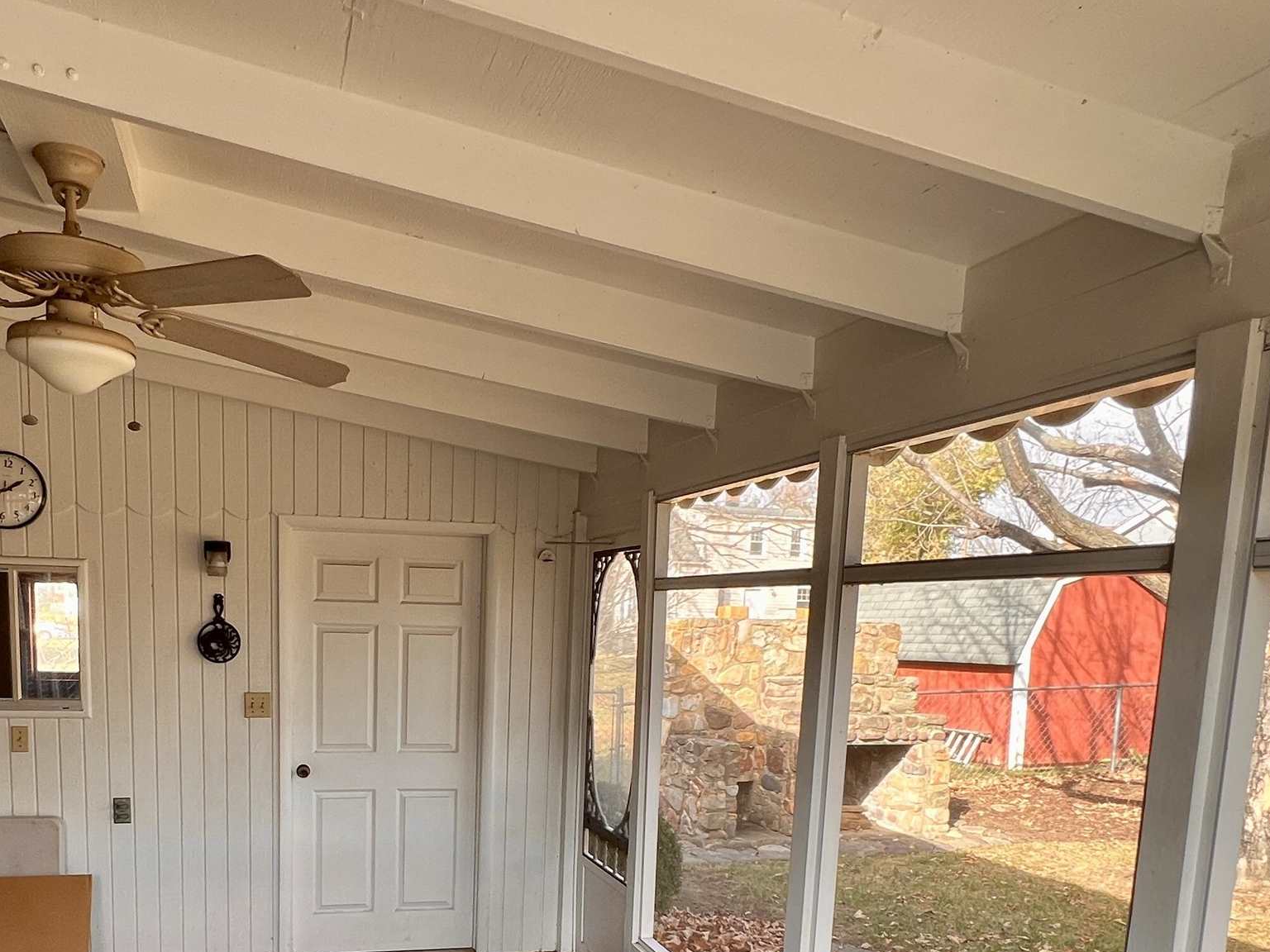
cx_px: 475
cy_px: 765
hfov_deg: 66.3
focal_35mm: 26
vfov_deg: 49.8
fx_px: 954
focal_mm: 1.57
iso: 32
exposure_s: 1/99
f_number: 1.8
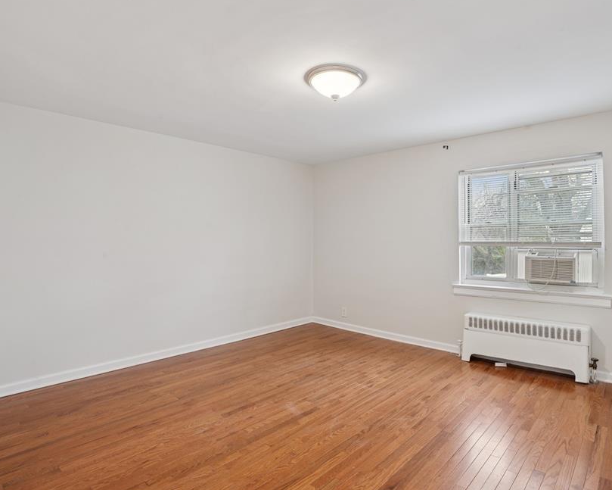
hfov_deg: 83.0
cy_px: 235
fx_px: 344
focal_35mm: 19
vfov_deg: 70.8
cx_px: 339
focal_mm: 16
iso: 100
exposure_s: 2
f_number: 11
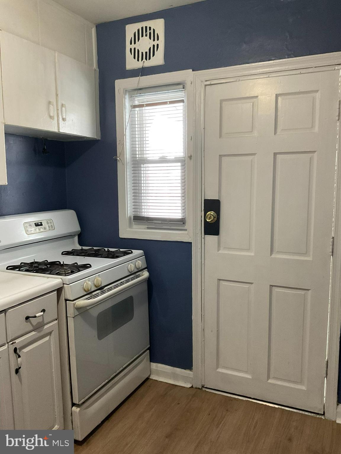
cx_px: 170
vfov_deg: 61.7
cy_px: 227
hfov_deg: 48.2
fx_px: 381
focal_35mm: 29
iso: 200
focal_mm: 3
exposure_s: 1/60
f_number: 1.8
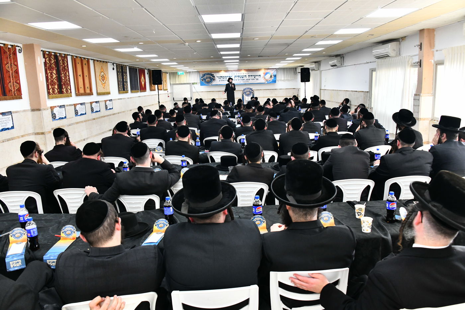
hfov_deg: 65.5
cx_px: 232
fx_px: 362
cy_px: 155
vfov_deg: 46.4
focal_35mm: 28
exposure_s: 1/160
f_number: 5.6
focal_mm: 28
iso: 2500
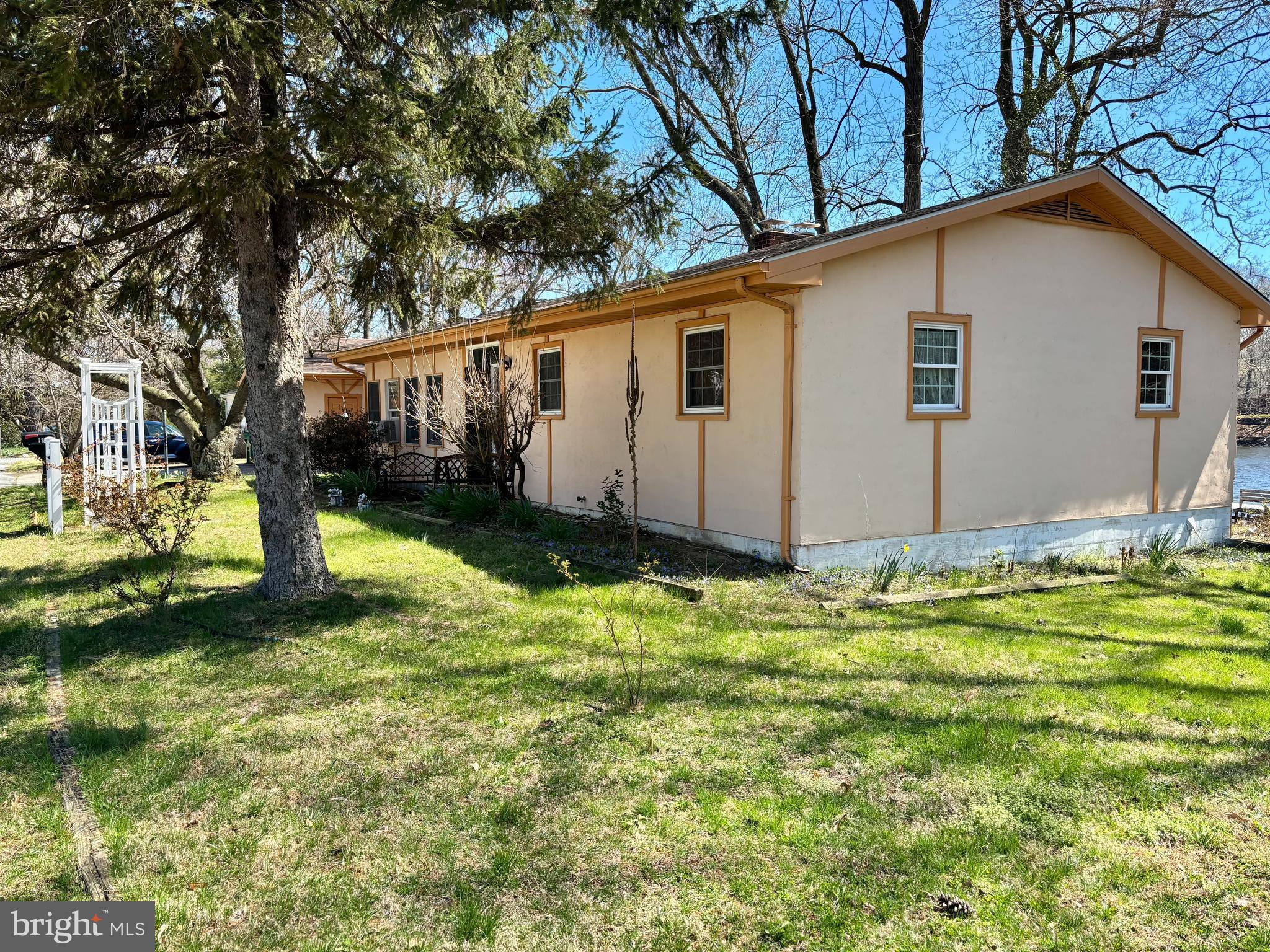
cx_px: 635
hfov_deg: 67.3
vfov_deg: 53.1
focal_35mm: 26
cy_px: 476
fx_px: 954
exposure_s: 1/961
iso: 50
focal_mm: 5.96
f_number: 1.6
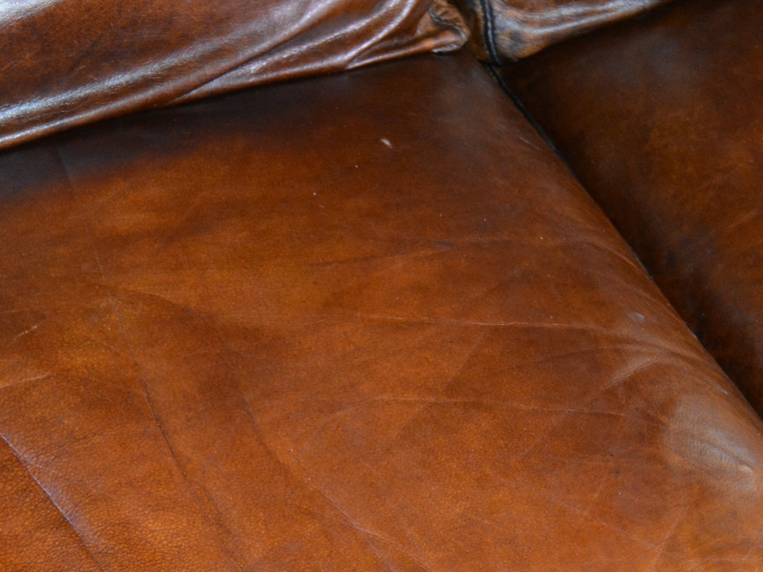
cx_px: 384
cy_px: 408
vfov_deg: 16.2
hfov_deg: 21.5
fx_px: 2005
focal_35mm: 91
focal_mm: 31
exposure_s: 1/60
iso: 3200
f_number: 4.2
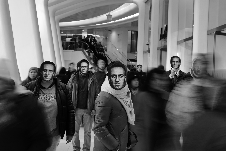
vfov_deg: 27.0
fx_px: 314
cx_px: 113
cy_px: 76
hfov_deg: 39.6
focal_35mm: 50
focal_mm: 50
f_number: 8
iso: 200
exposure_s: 1/3.33
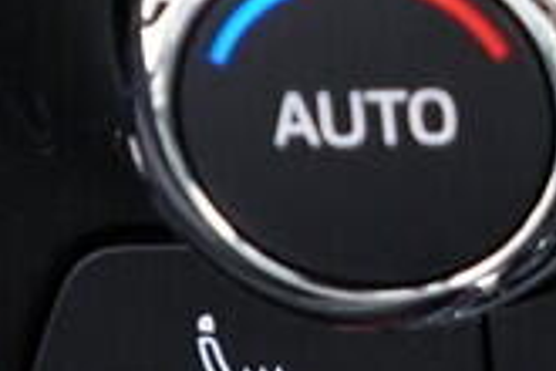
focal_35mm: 224
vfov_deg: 6.1
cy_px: 29
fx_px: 3459
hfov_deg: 8.2
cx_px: 1506
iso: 640
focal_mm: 24
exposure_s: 1/40
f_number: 2.8
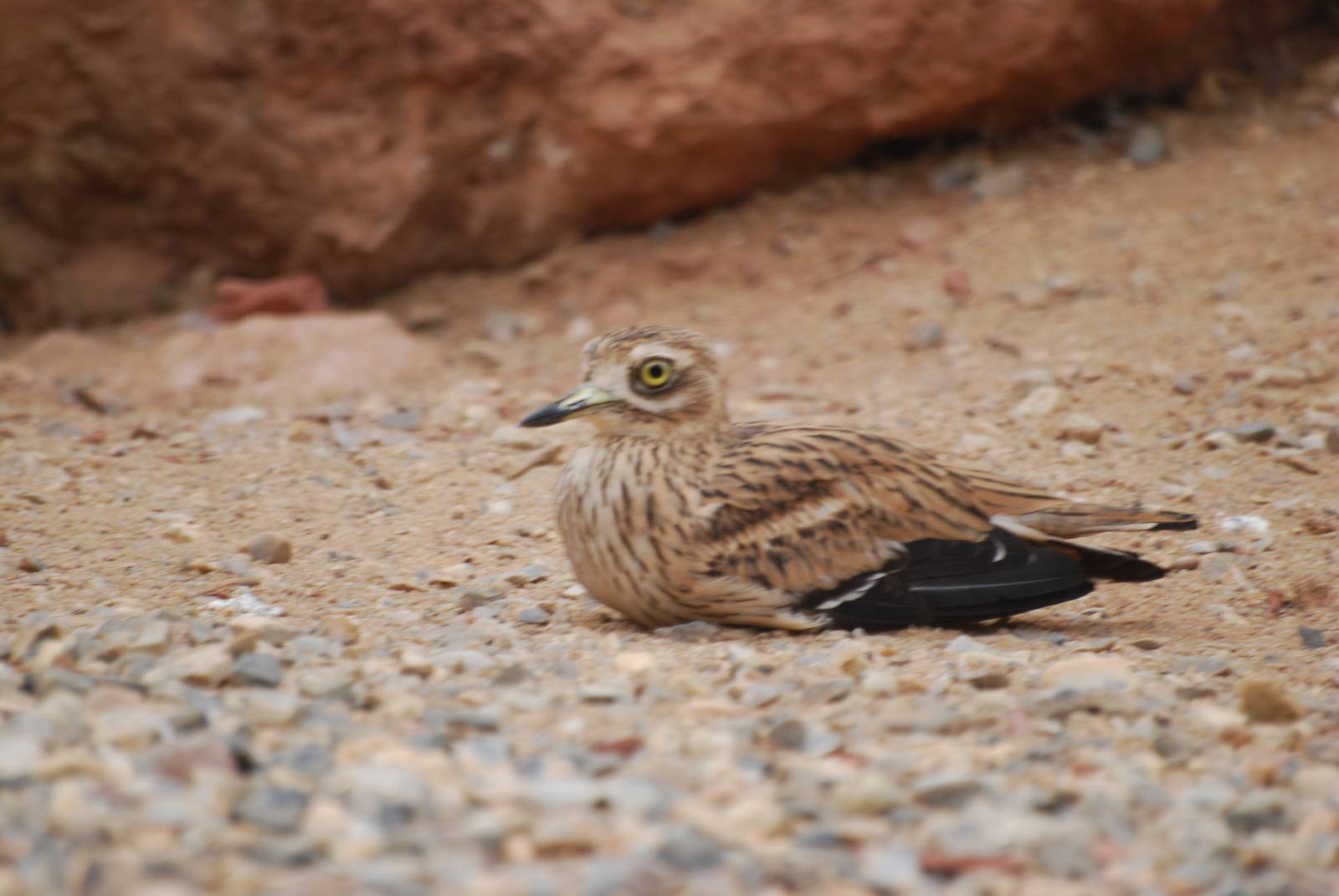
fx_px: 16757
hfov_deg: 4.6
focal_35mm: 450
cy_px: 448
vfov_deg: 3.1
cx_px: 670
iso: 400
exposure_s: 1/100
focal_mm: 300
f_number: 5.6
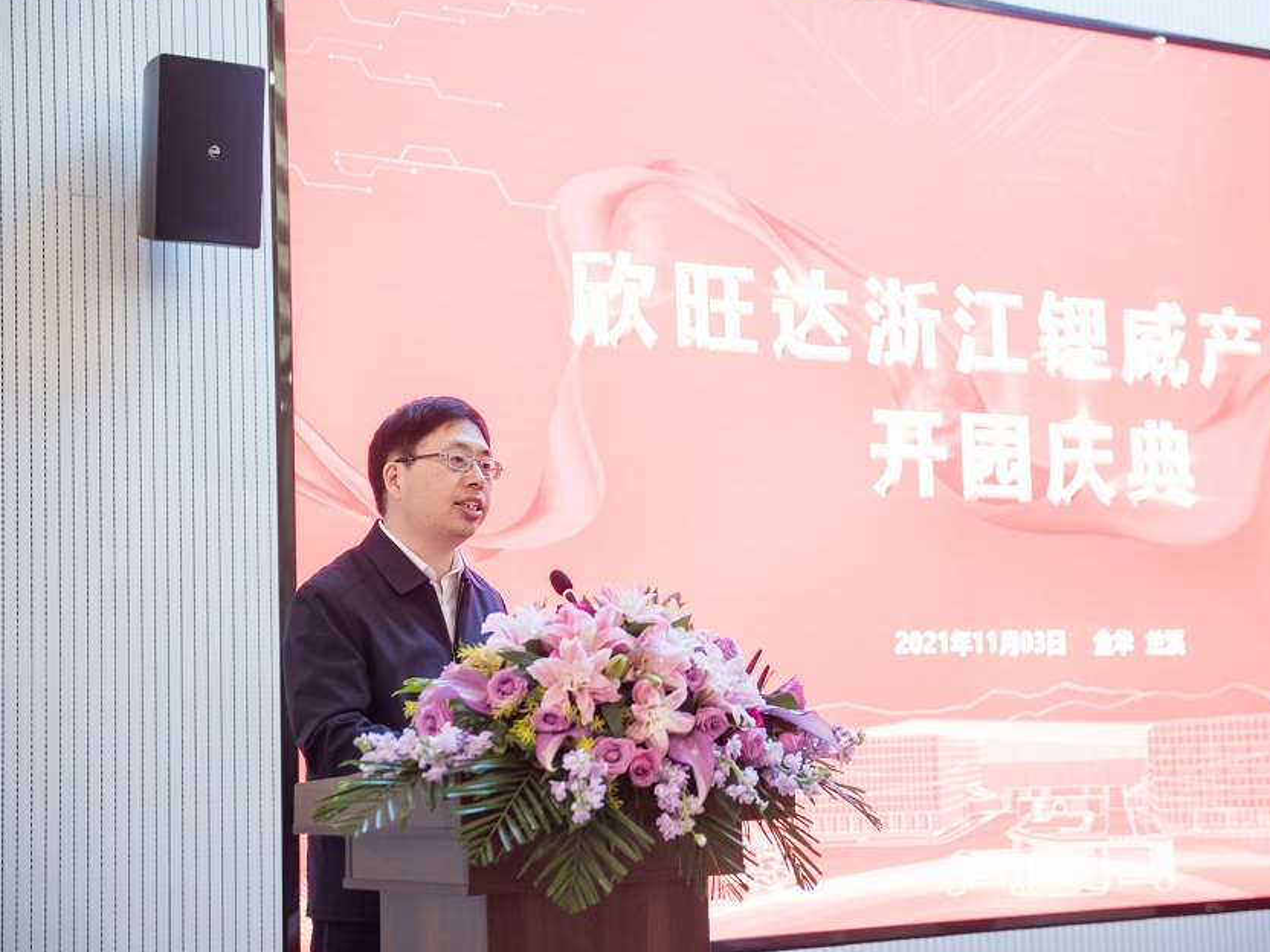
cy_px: 487
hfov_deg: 29.0
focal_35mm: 67
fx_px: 2458
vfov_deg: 21.9
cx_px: 701
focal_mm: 58
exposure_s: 1/180
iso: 1000
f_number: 3.3
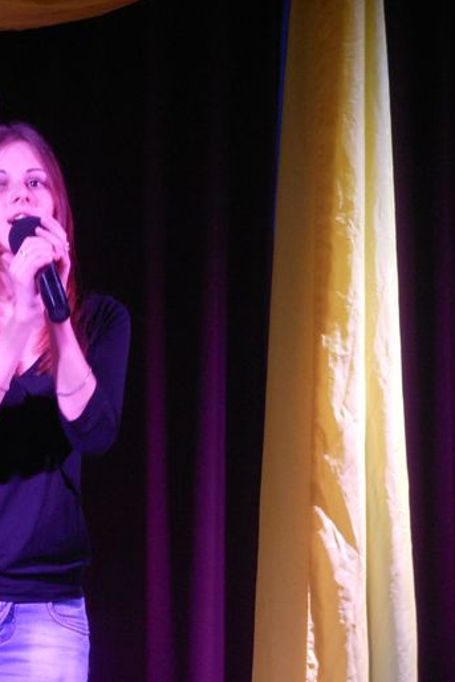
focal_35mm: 204
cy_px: 340
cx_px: 30
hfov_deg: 6.7
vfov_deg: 10.1
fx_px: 3865
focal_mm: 26.1
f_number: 5.2
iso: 400
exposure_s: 1/30
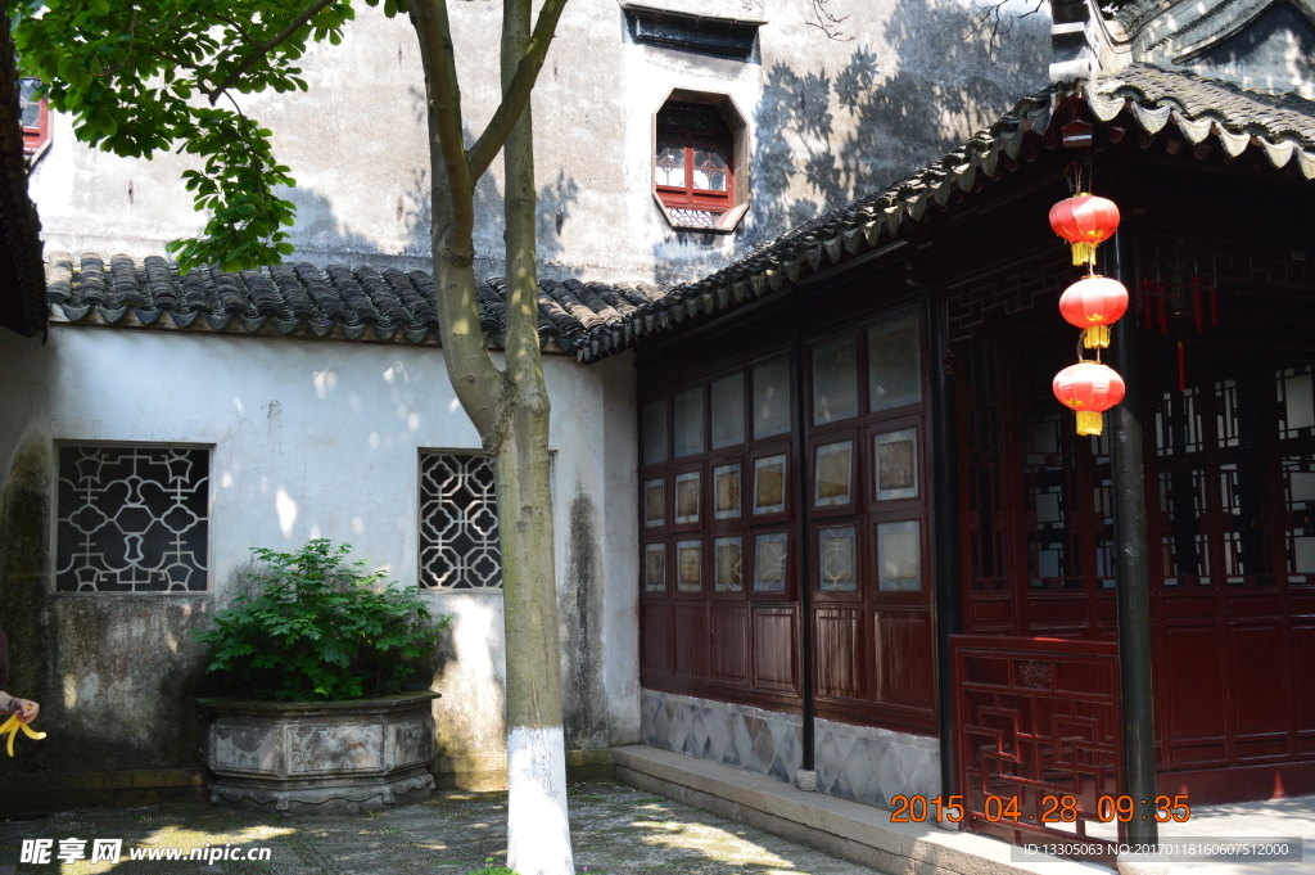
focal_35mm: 39
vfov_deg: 34.2
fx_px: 1423
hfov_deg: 49.6
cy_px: 438
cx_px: 658
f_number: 9
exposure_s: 1/125
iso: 400
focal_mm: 26
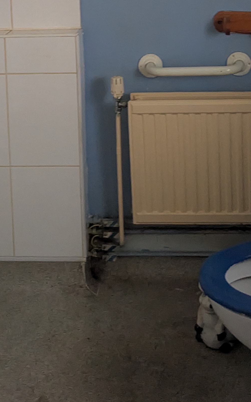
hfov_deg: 20.0
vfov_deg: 28.6
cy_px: -40
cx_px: 152
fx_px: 712
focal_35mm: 65
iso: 2239
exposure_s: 1/34.1
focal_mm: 6.81
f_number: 1.85
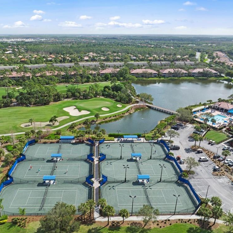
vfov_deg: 55.6
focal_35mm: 29
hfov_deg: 55.5
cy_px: 114
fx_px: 221
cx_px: 102
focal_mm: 12.29
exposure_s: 1/2500
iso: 120
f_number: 2.8
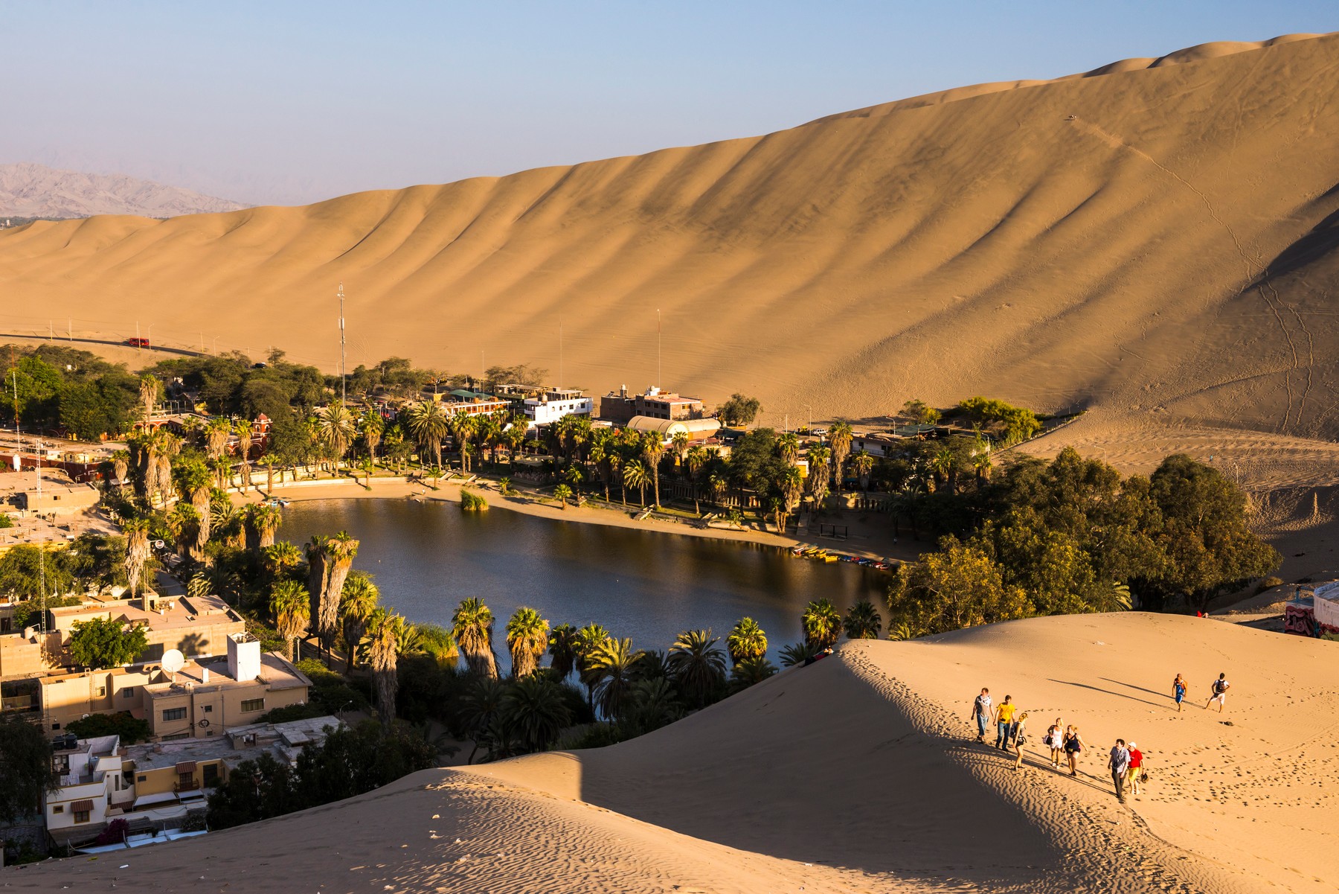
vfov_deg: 29.9
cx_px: 670
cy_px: 447
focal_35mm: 45
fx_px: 1674
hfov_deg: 43.6
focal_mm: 45
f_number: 10
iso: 200
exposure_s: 1/250
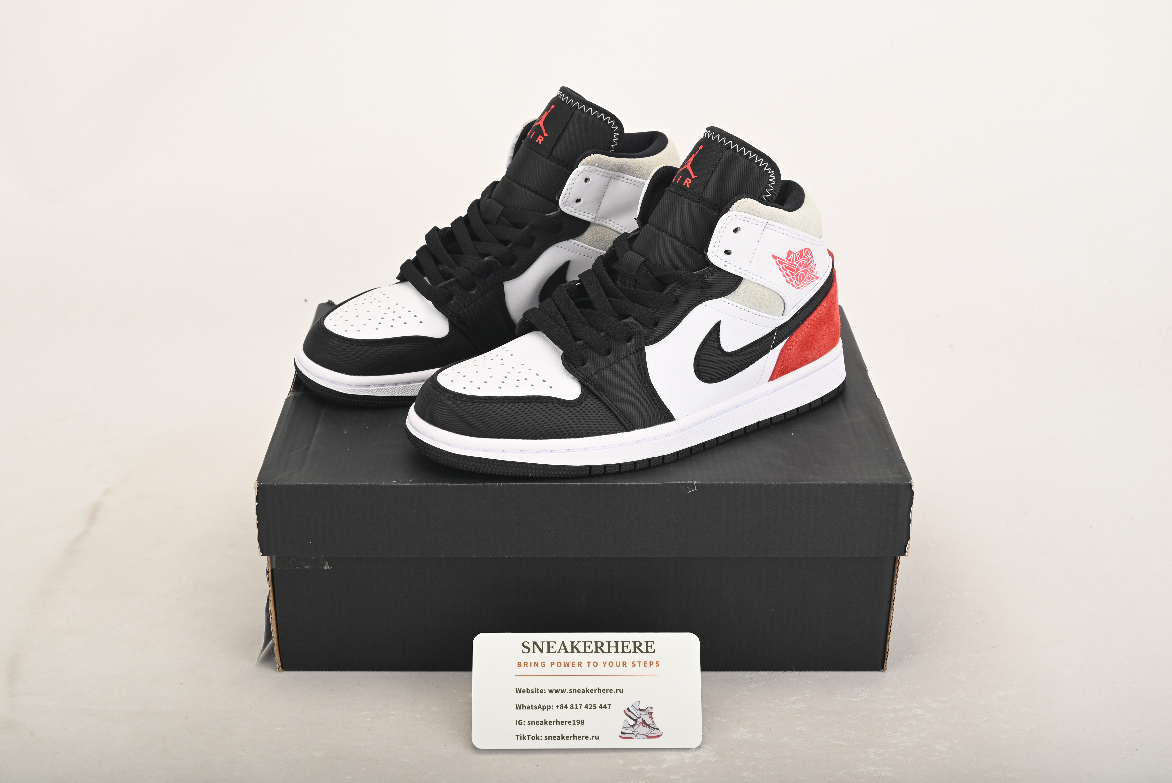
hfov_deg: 39.6
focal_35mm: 50
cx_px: 586
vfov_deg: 27.0
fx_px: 1628
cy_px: 392
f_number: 11
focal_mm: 50
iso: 100
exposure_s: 1/200
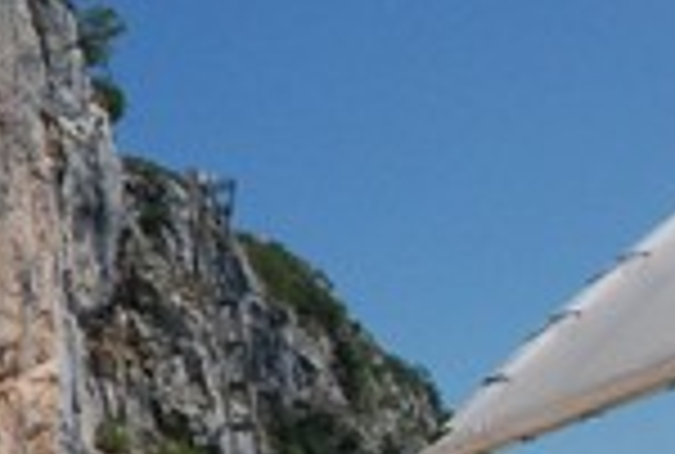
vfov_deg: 12.0
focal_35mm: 115
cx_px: -464
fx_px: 2163
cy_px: 245
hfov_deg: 15.7
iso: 640
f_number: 14
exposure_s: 1/800
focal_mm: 18
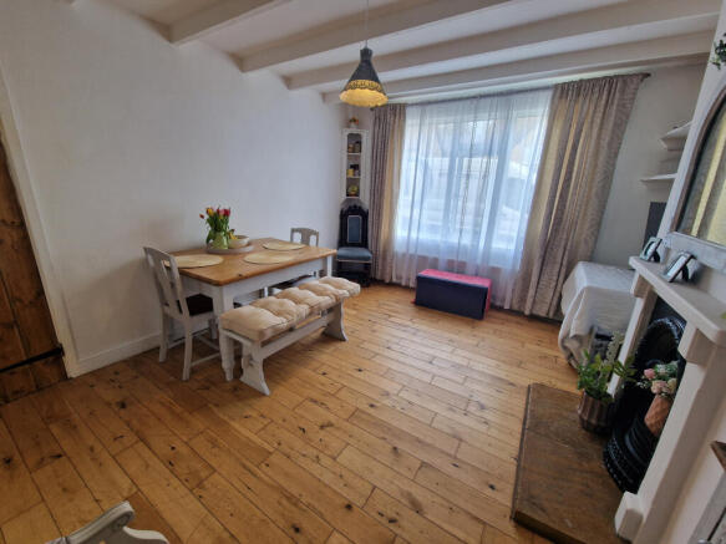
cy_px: 272
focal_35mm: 13
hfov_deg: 106.2
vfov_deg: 89.9
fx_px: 273
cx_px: 363
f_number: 2.2
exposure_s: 1/60
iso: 80
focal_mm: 2.2
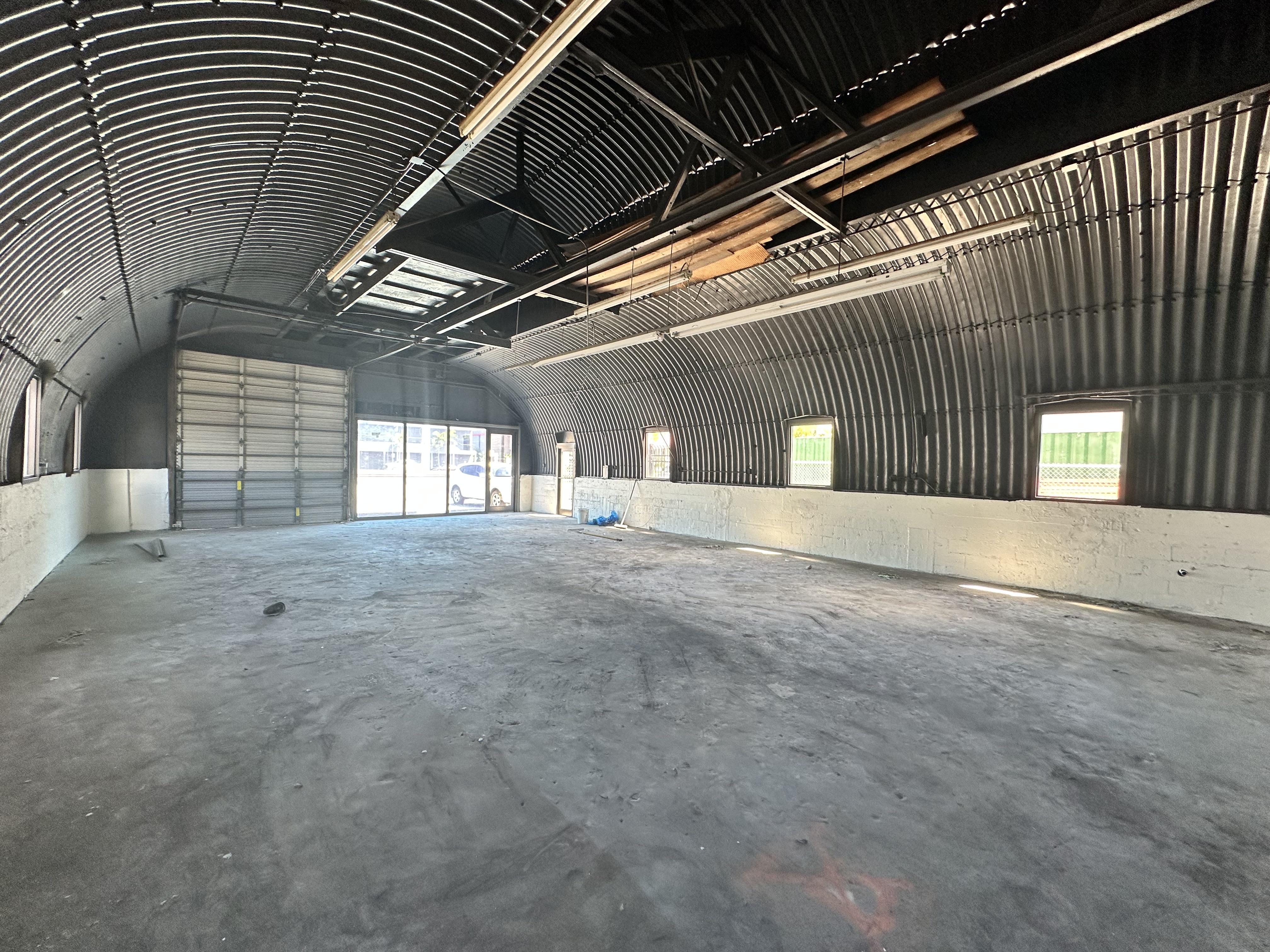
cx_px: 635
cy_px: 476
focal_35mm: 14
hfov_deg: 102.1
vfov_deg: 85.7
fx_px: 514
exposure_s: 1/99
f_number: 2.2
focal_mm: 2.22
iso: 125
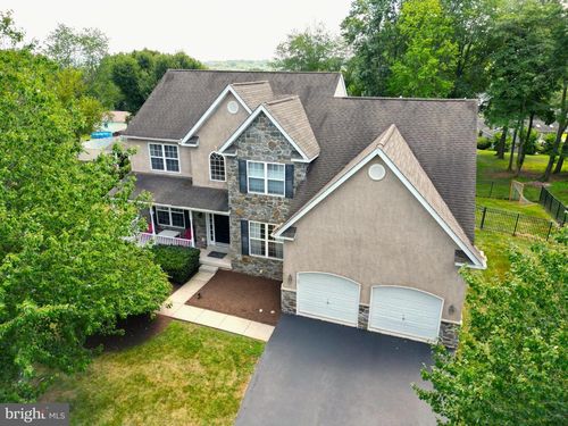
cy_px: 213
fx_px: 394
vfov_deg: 56.8
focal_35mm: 24
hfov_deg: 71.6
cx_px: 284
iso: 130
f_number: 1.7
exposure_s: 1/725
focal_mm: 6.72
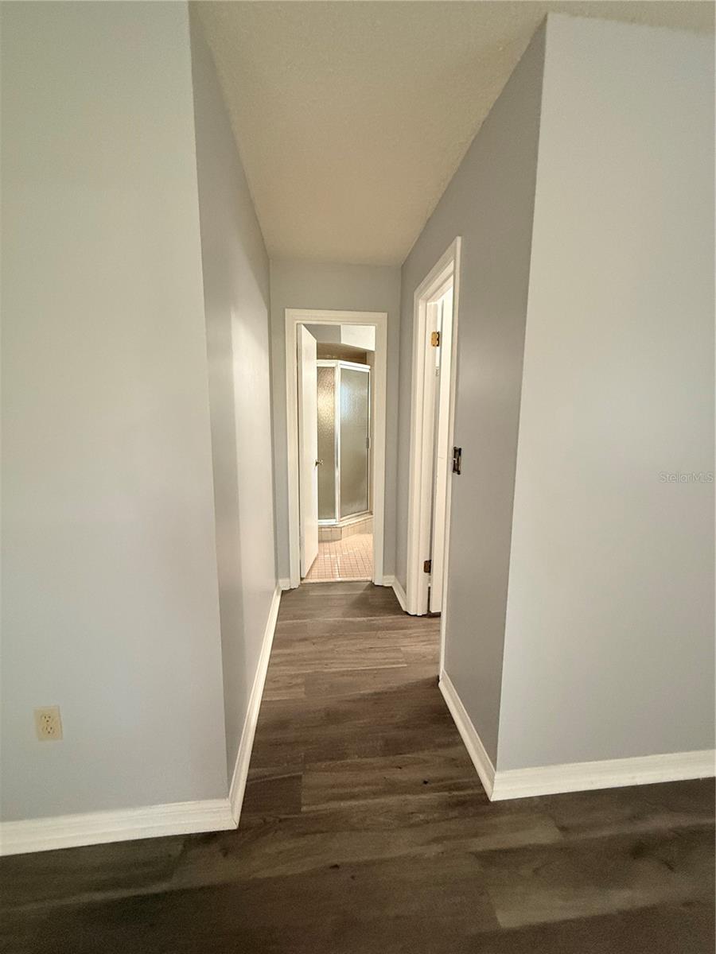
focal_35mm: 14
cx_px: 358
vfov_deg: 102.1
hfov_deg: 85.7
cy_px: 477
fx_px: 386
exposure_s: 1/60
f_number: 2.2
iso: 500
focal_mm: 2.22
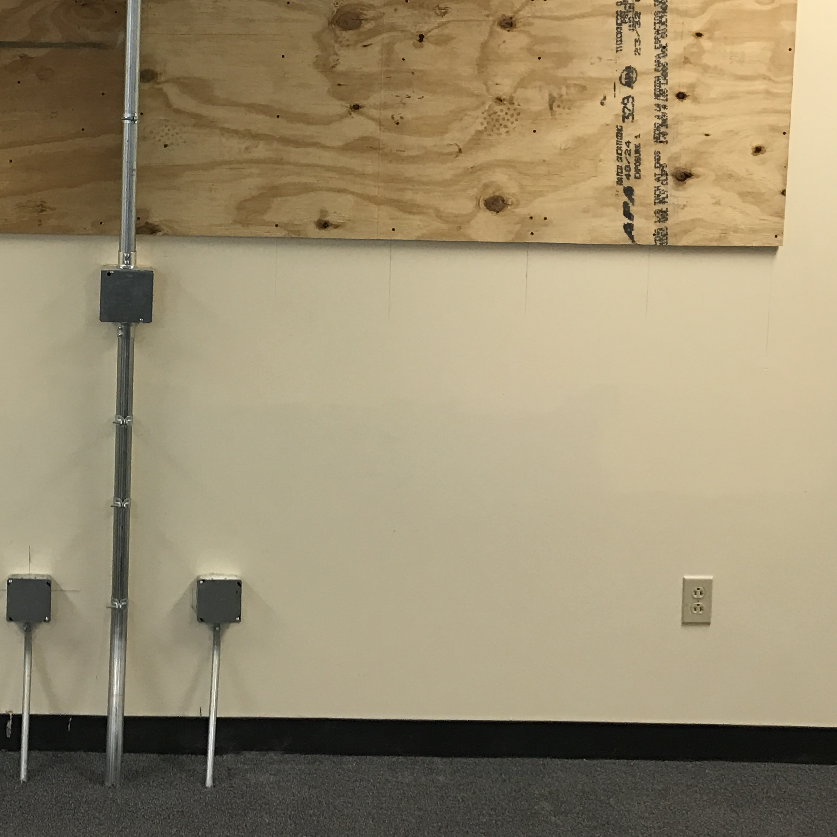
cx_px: 106
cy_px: 183
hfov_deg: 30.4
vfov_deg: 30.9
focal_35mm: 54
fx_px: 1477
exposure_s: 1/30
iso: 25
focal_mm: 3.99
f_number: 1.8
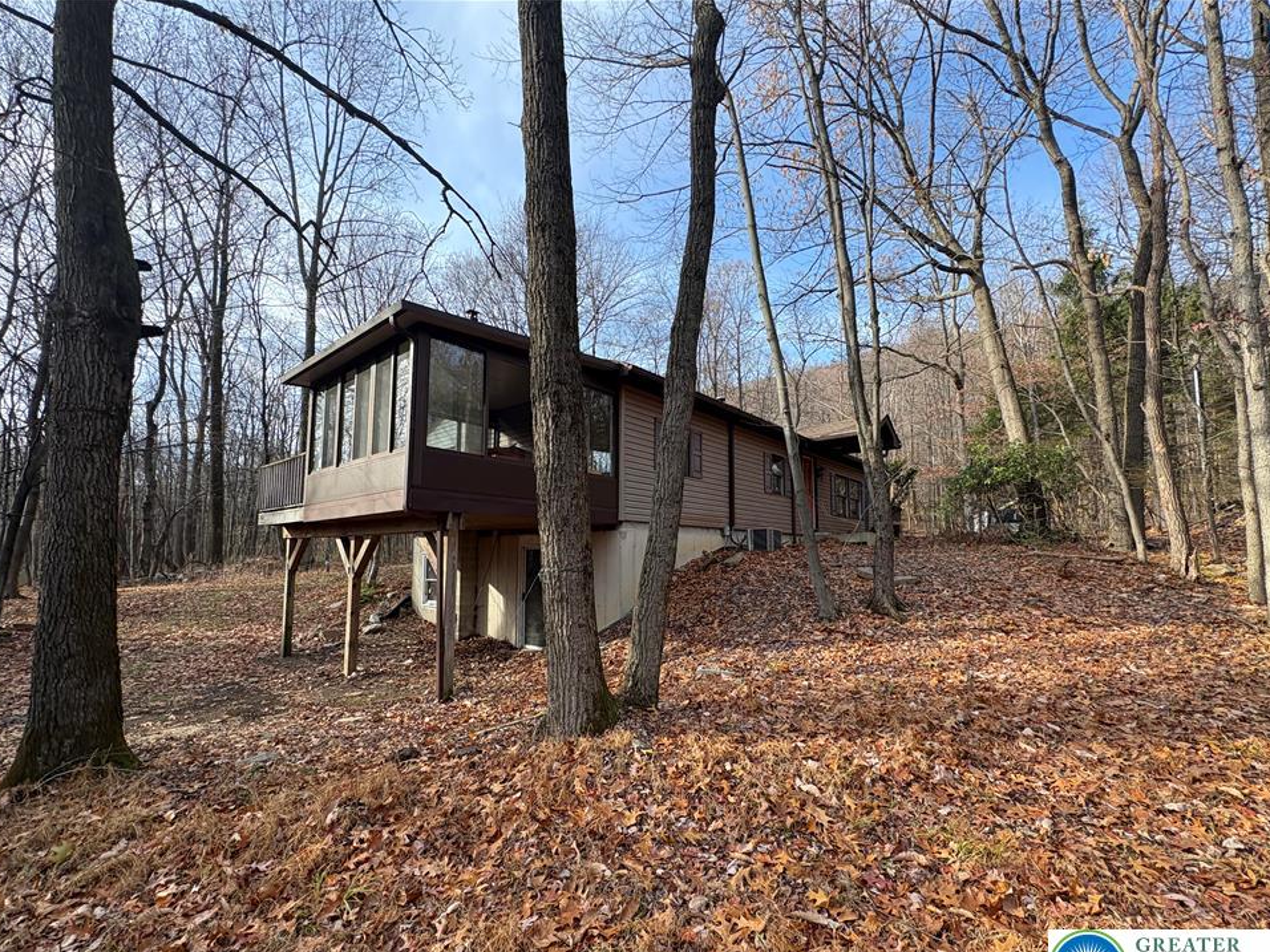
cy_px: 509
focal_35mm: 15
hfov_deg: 98.2
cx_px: 639
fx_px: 550
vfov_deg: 81.6
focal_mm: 2.22
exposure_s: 1/228
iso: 64
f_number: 2.2
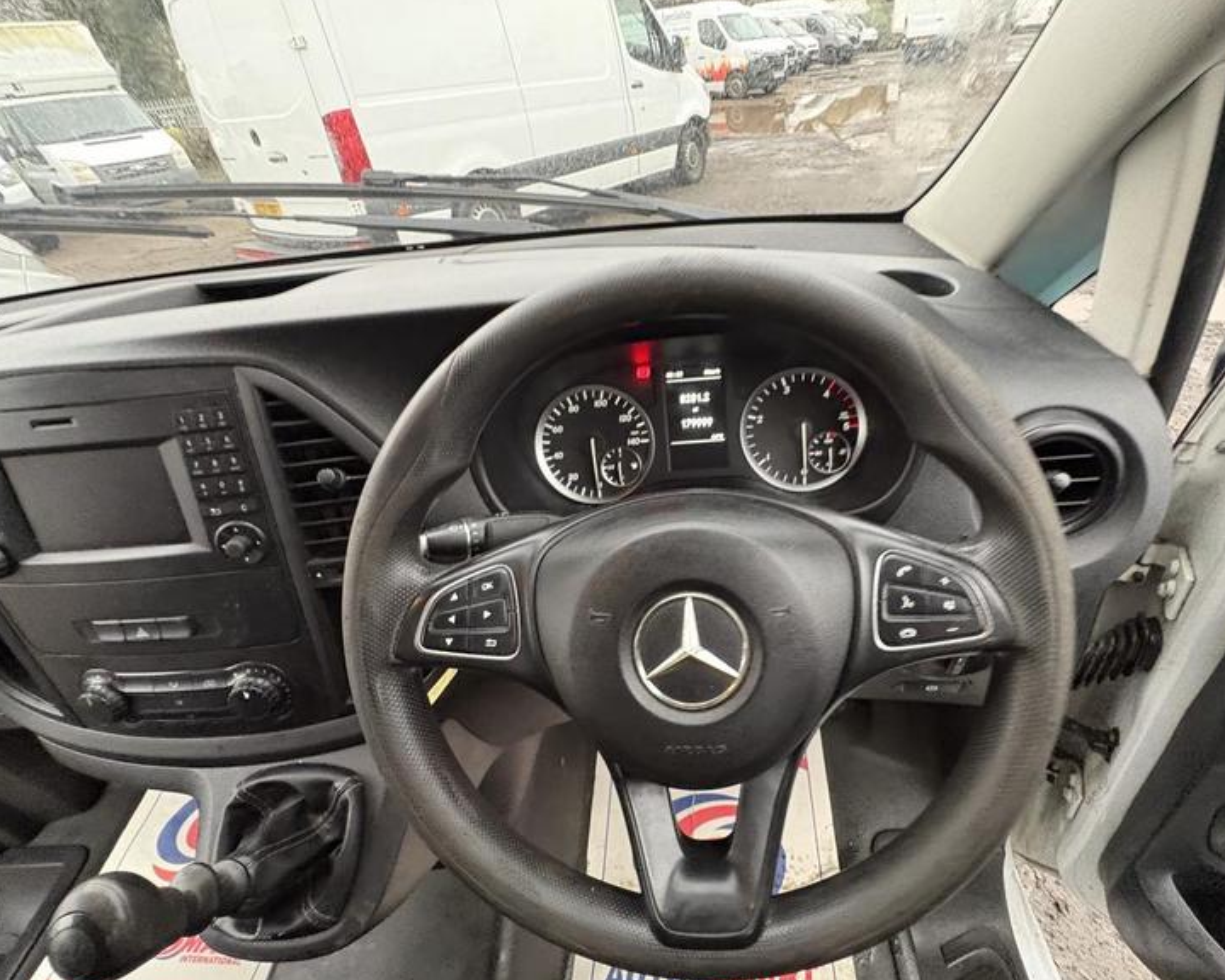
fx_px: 616
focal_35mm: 17
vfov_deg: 77.0
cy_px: 481
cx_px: 672
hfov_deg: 89.4
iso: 800
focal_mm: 2.22
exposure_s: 1/60
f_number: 2.2
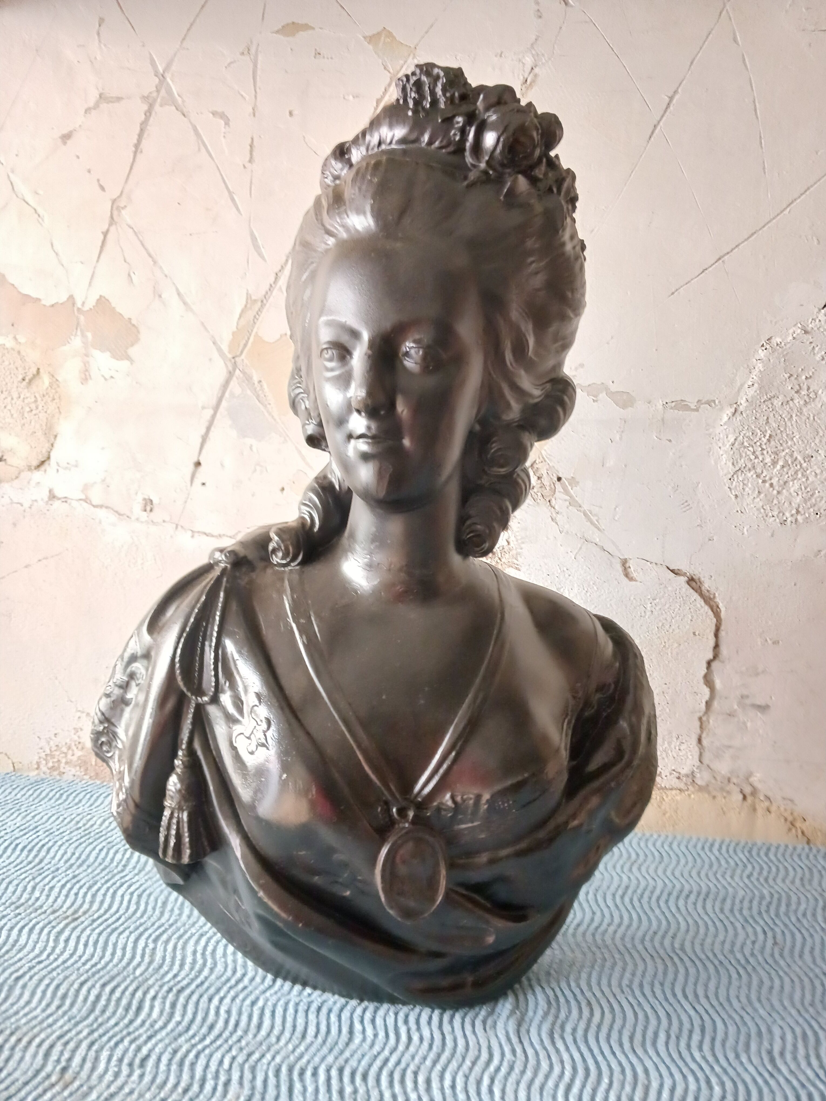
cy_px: 550
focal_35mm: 27
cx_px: 413
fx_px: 859
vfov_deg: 65.3
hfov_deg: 51.4
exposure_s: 1/17
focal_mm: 4
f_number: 1.8
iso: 1250
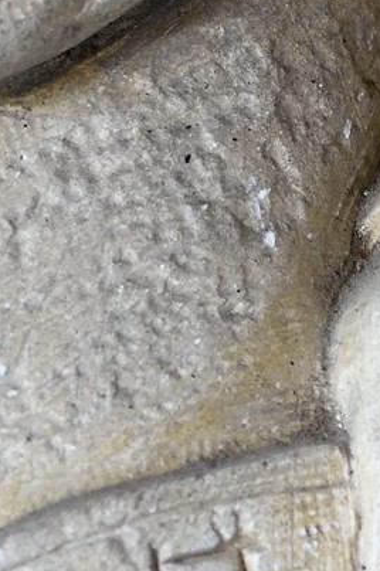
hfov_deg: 2.1
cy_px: -866
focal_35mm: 668
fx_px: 10594
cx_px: 78
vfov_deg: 3.1
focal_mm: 112
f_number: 5
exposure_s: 1/125
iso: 1600
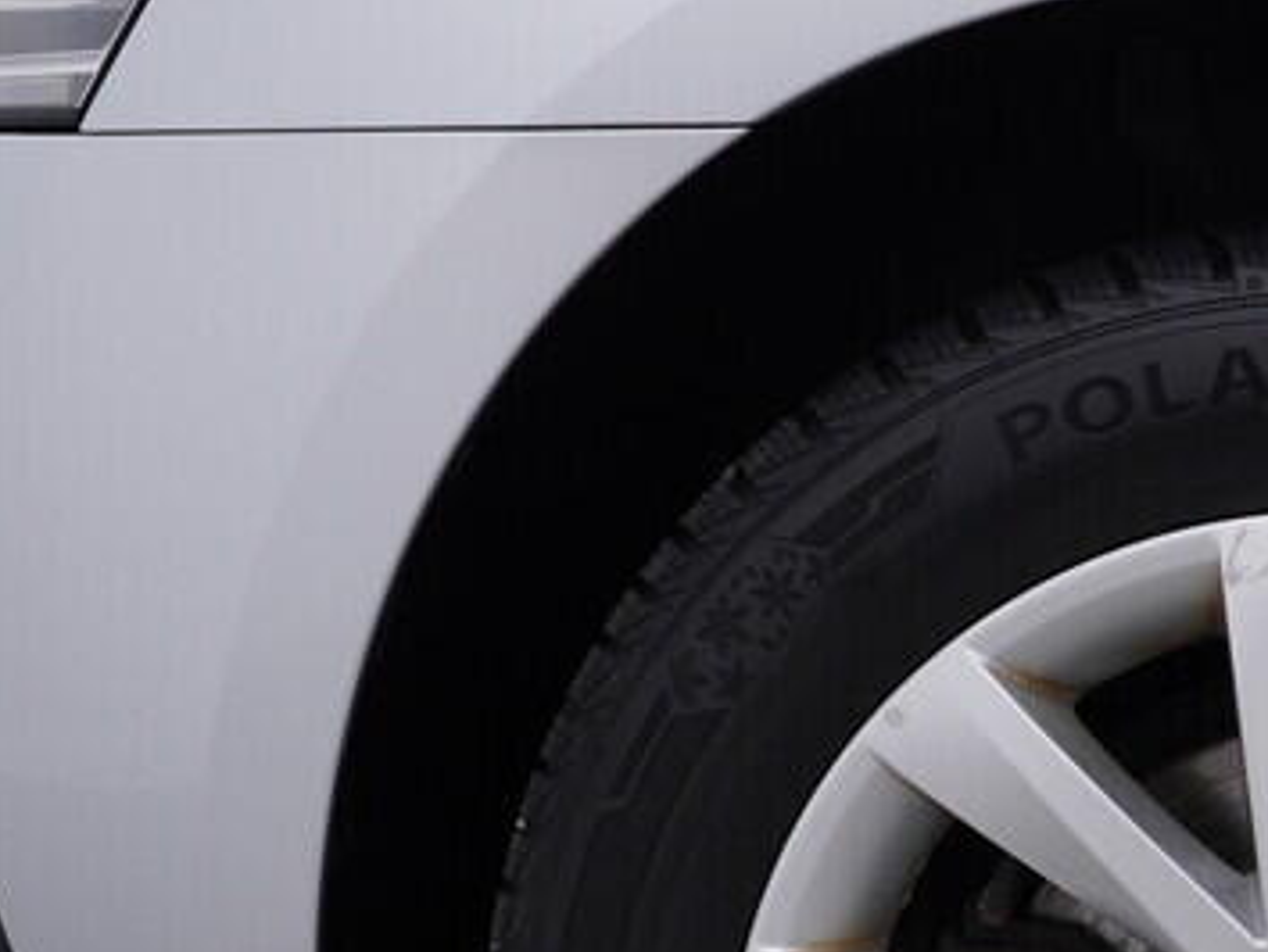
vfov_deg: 14.5
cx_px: 1476
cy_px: 1043
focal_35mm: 100
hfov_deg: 18.7
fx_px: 3666
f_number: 4
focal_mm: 24
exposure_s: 1/80
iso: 125
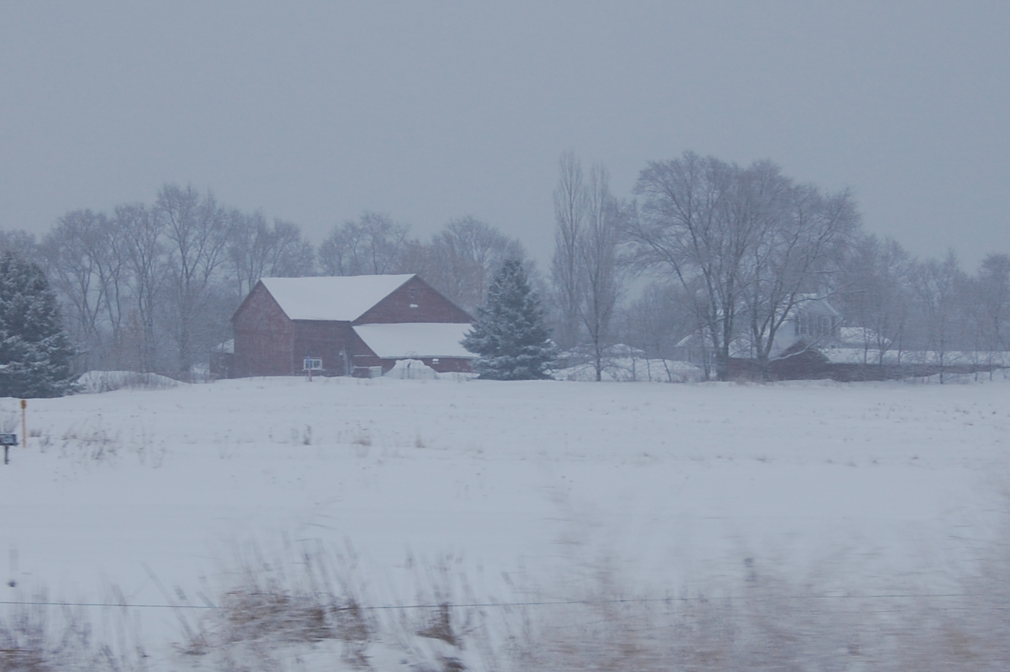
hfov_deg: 23.9
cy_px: 419
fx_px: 2380
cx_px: 437
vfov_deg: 16.0
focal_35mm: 85
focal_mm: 31
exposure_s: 1/250
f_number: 8
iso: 200
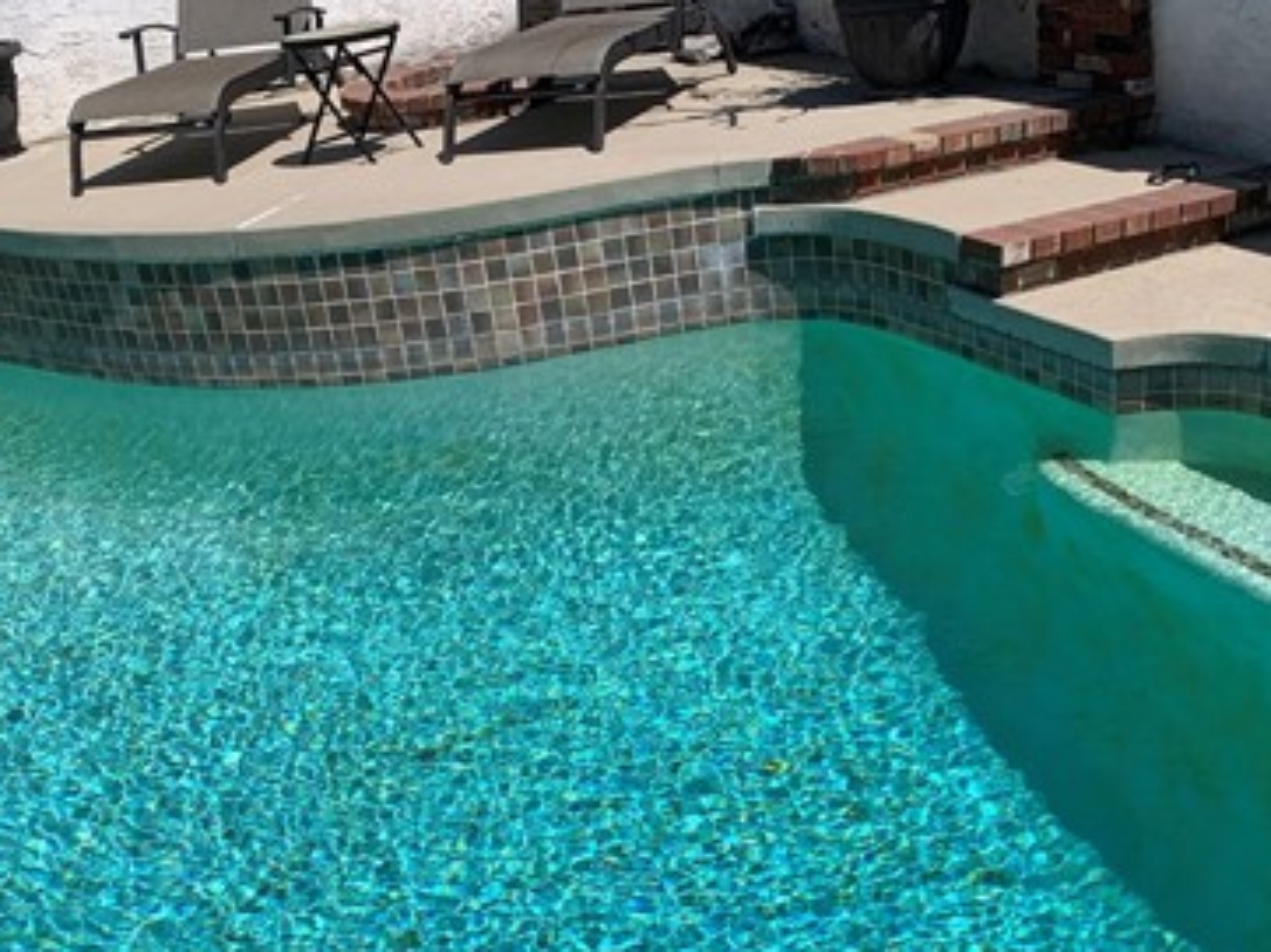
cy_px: 808
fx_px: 1688
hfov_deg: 41.2
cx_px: 681
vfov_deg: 30.4
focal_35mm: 46
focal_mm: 4.25
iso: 25
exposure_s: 1/4902
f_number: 1.8
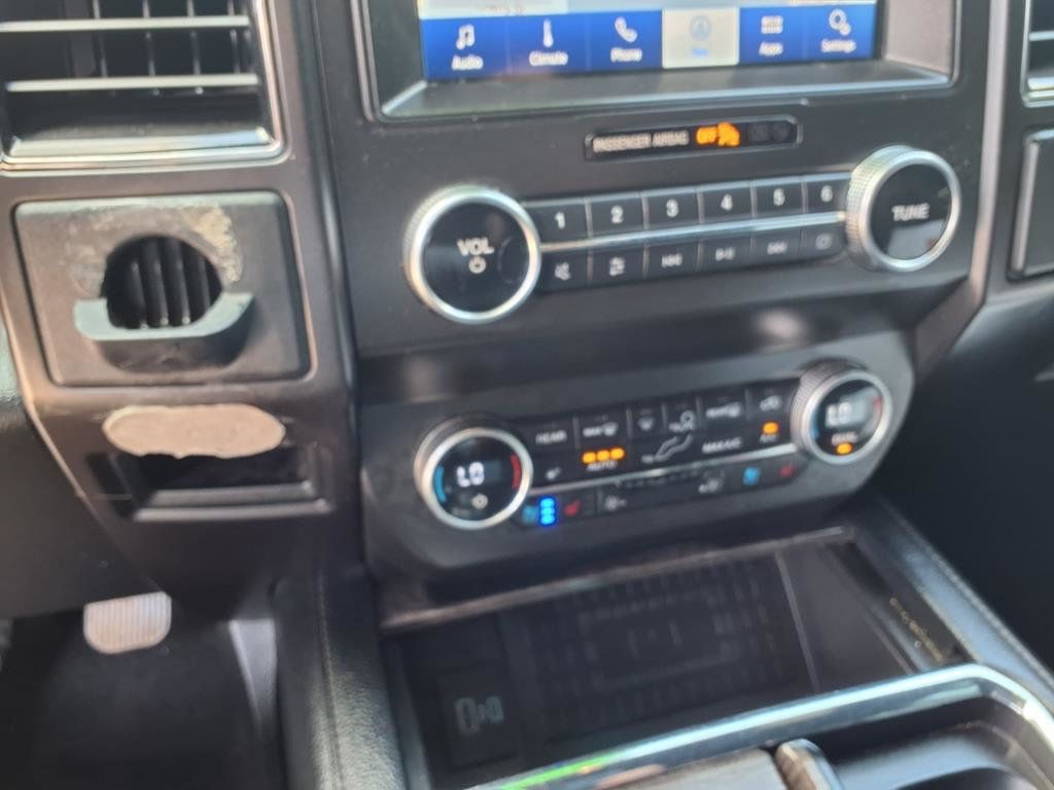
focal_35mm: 27
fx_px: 822
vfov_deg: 51.4
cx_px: 527
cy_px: 395
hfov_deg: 65.3
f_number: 1.9
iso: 125
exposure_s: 1/40
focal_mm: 3.58
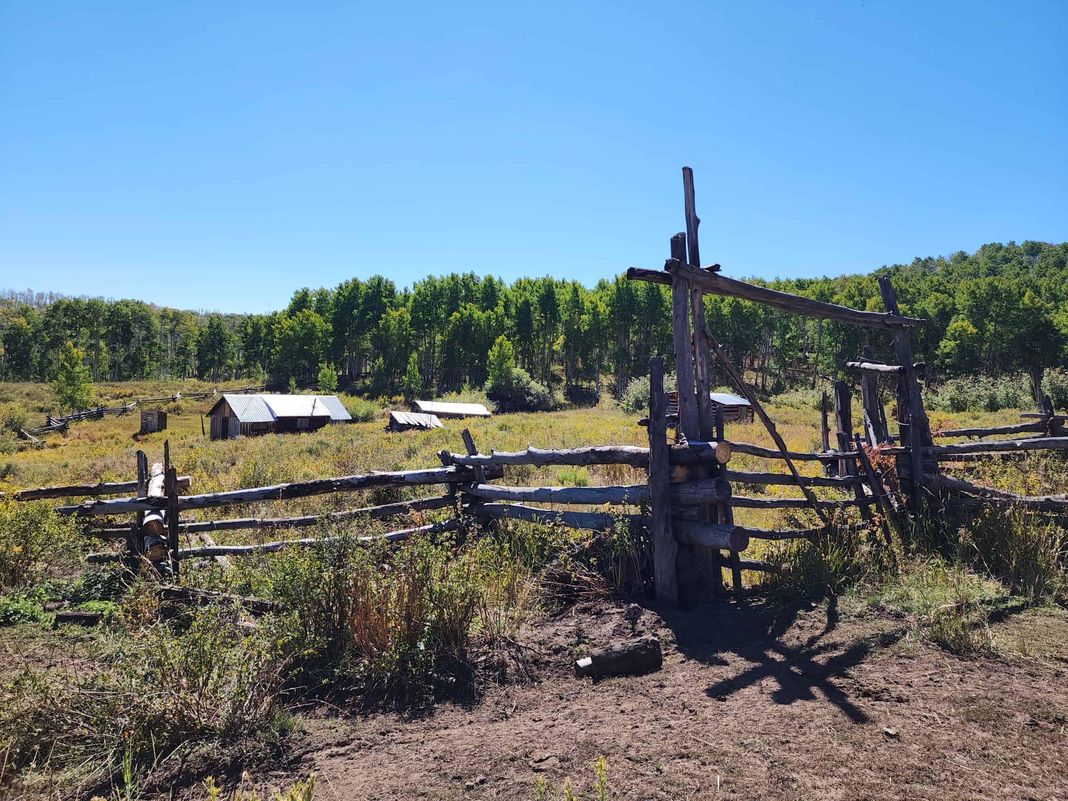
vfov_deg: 58.9
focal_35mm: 23
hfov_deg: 73.9
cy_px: 400
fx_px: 710
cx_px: 534
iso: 12
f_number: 1.8
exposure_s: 1/907
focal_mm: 6.4
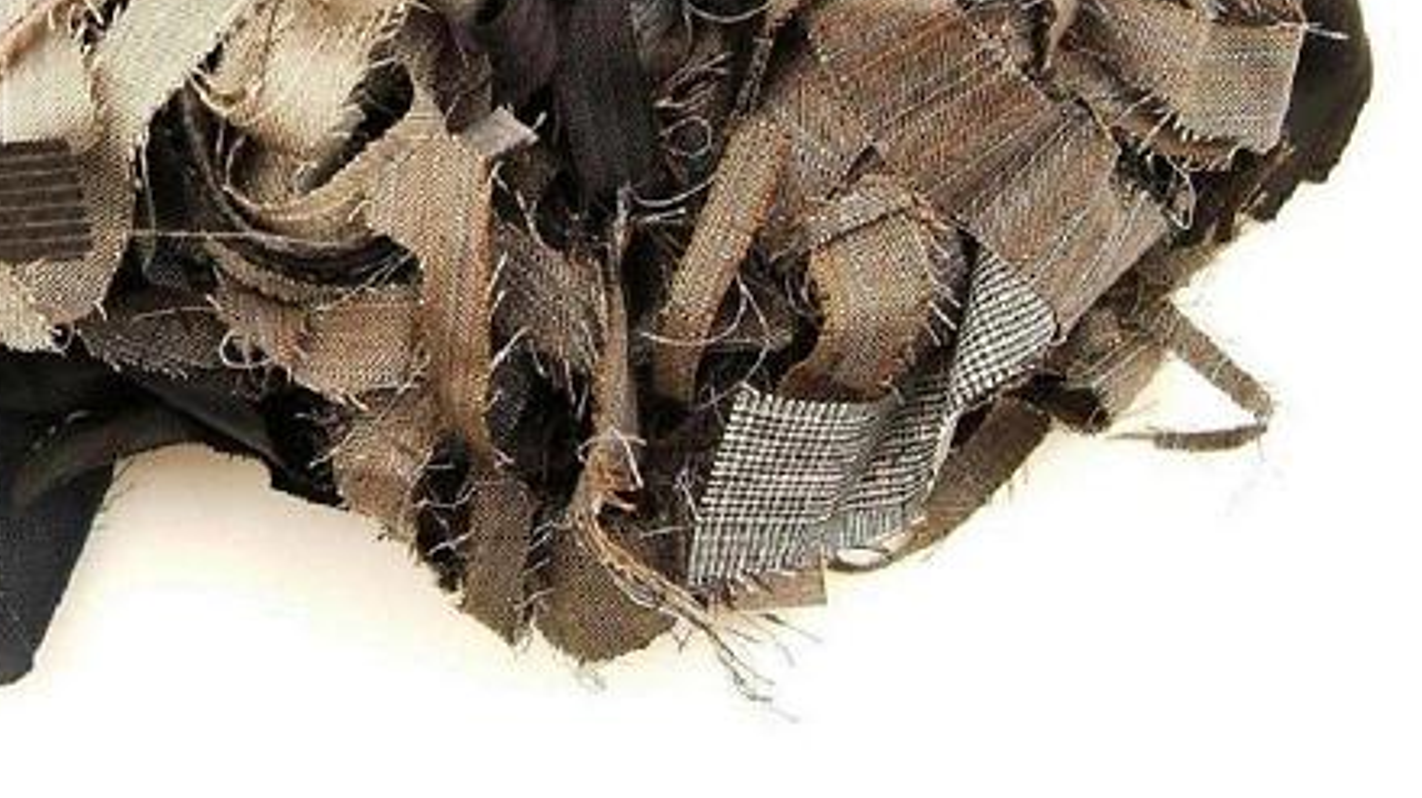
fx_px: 3618
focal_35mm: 96
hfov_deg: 22.1
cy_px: 47
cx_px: 451
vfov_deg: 12.5
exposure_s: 1/45
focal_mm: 35
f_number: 6.7
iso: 400
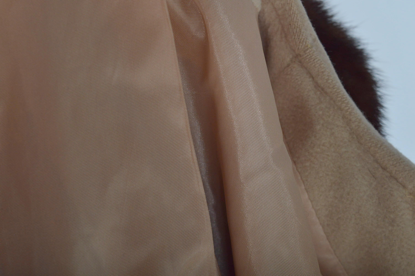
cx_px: 208
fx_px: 950
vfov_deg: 16.5
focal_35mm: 82
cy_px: 138
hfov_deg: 24.6
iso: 400
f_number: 9
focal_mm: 55
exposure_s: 1/200
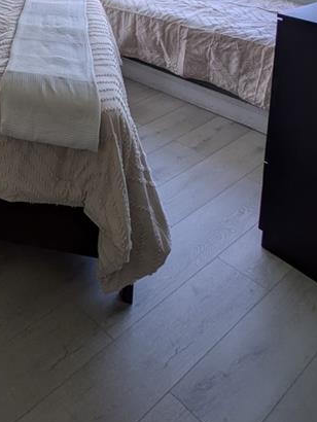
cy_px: -66
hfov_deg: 29.7
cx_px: -73
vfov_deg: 36.8
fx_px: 500
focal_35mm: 41
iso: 44
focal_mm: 1.83
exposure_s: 1/273
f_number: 2.2
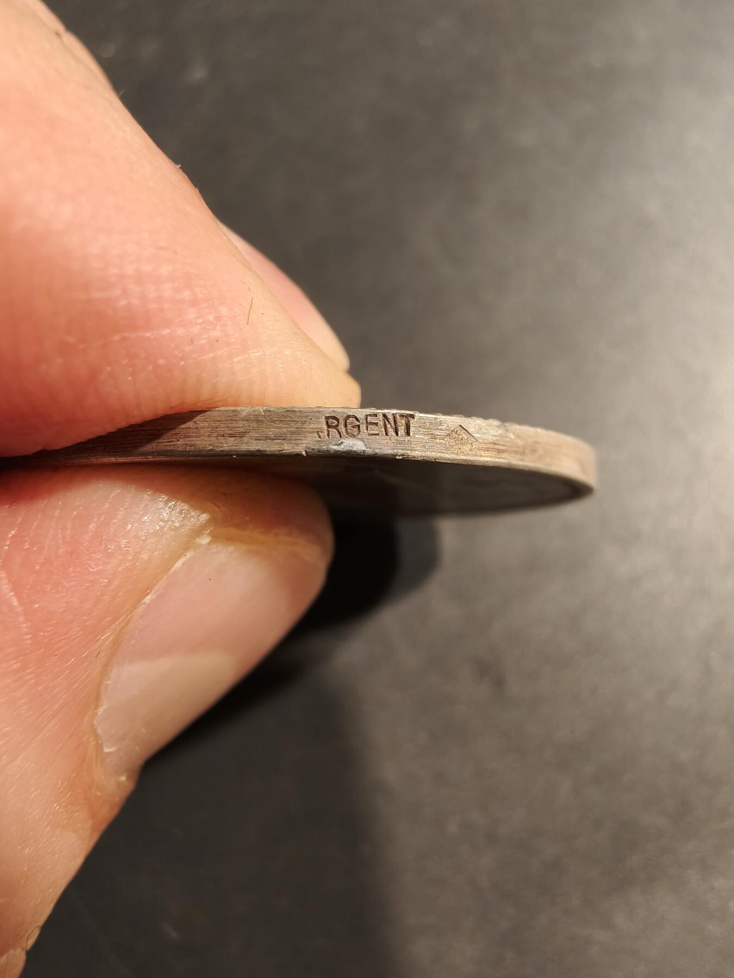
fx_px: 650
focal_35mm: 23
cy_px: 489
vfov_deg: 73.9
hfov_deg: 58.9
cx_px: 367
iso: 200
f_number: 2
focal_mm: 2.32
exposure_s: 1/64.9
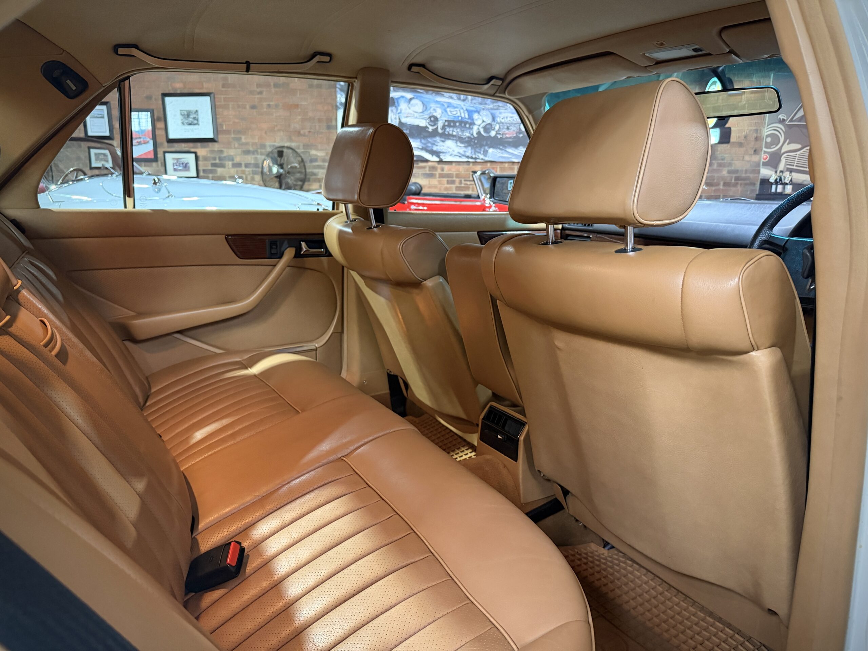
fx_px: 602
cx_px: 434
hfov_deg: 71.6
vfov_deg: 56.8
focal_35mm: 24
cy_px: 326
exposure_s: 1/33
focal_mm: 6.76
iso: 800
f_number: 1.78
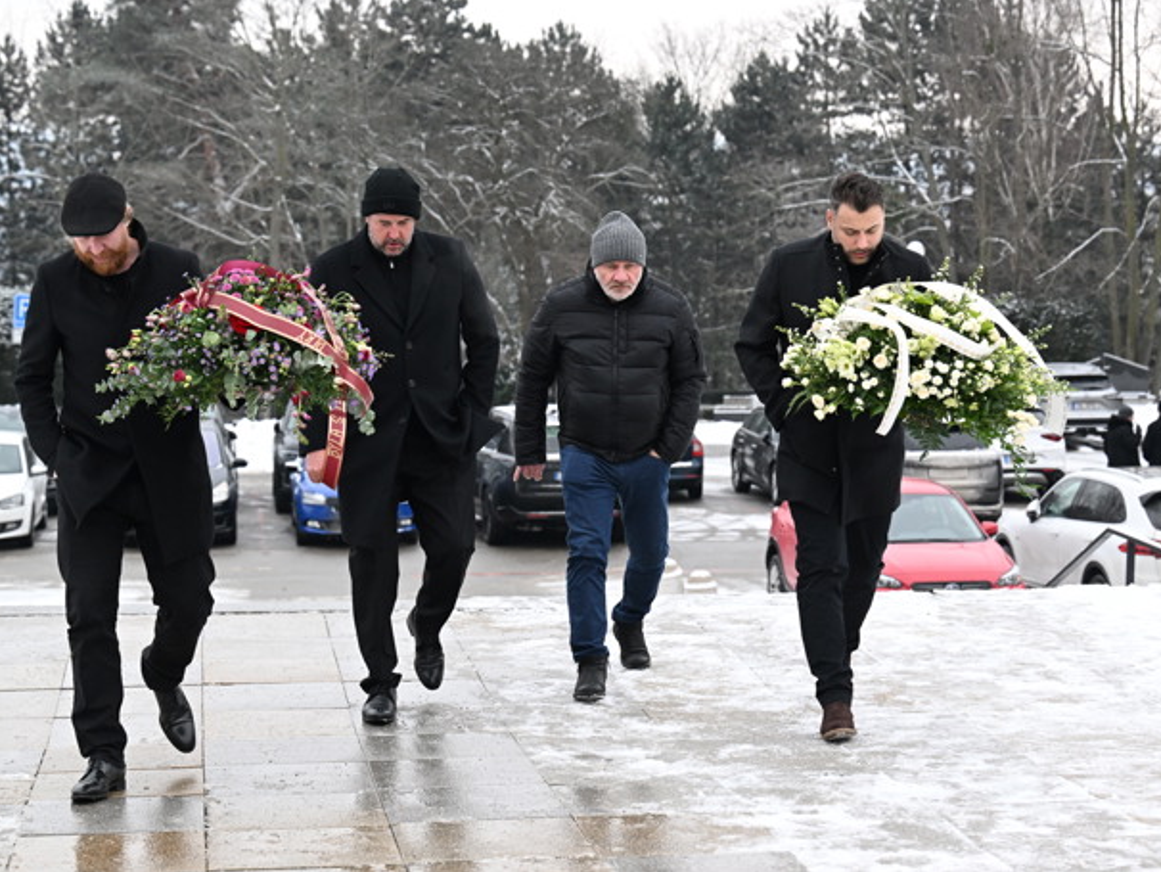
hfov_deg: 24.1
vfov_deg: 18.2
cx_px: 552
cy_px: 433
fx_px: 2718
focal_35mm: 81
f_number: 5
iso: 2000
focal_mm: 74
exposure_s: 1/320
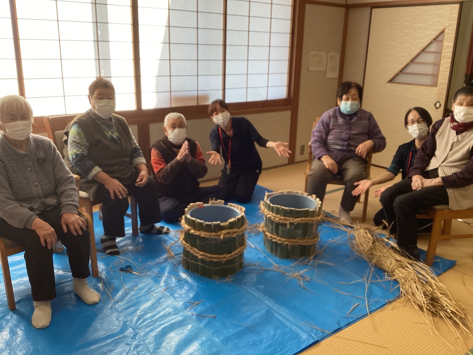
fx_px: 424
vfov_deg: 45.4
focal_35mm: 31
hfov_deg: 58.4
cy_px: 178
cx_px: 236
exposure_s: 1/120
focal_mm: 3.3
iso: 50
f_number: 2.4
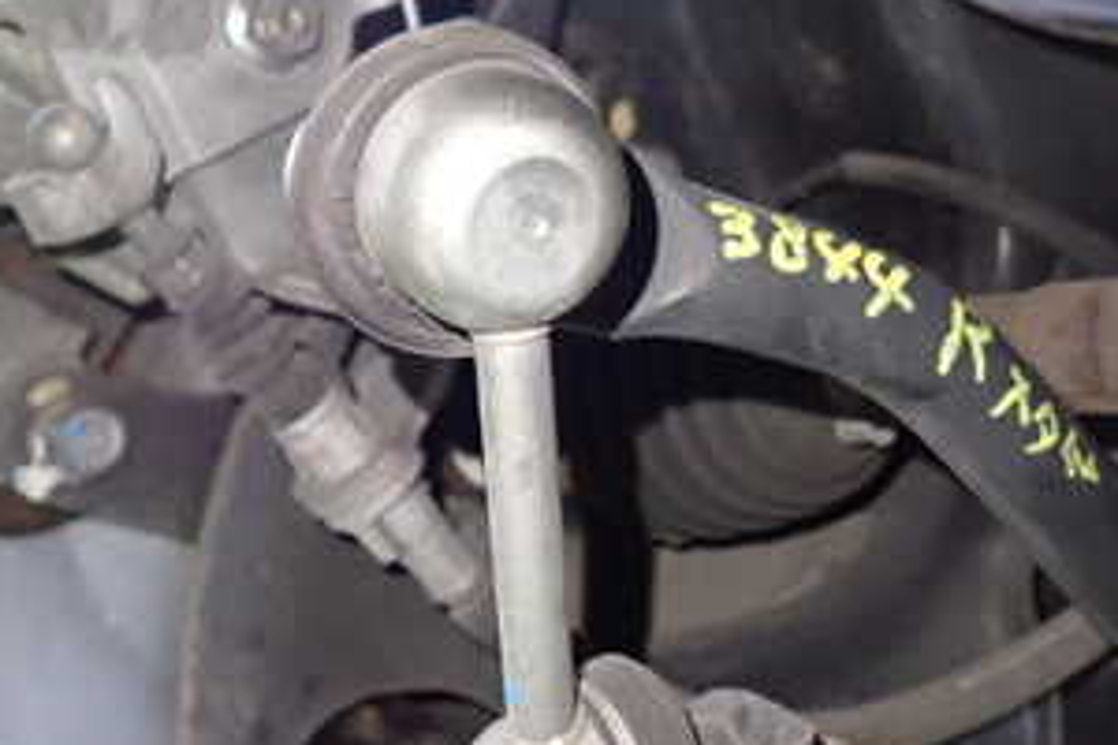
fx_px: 1615
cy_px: 320
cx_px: 786
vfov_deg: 26.0
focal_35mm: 52
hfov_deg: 37.6
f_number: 2
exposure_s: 1/30
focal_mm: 4.5
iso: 800
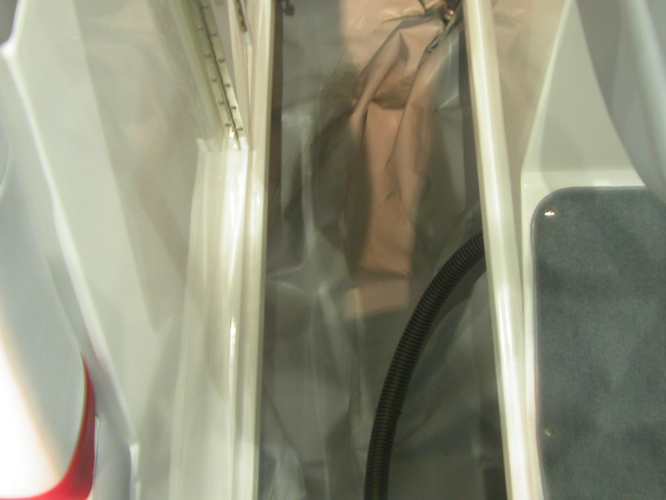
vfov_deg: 19.6
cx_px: 394
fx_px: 1443
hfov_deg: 25.9
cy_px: 229
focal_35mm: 75
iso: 100
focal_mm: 12
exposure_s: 1/12.6
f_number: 3
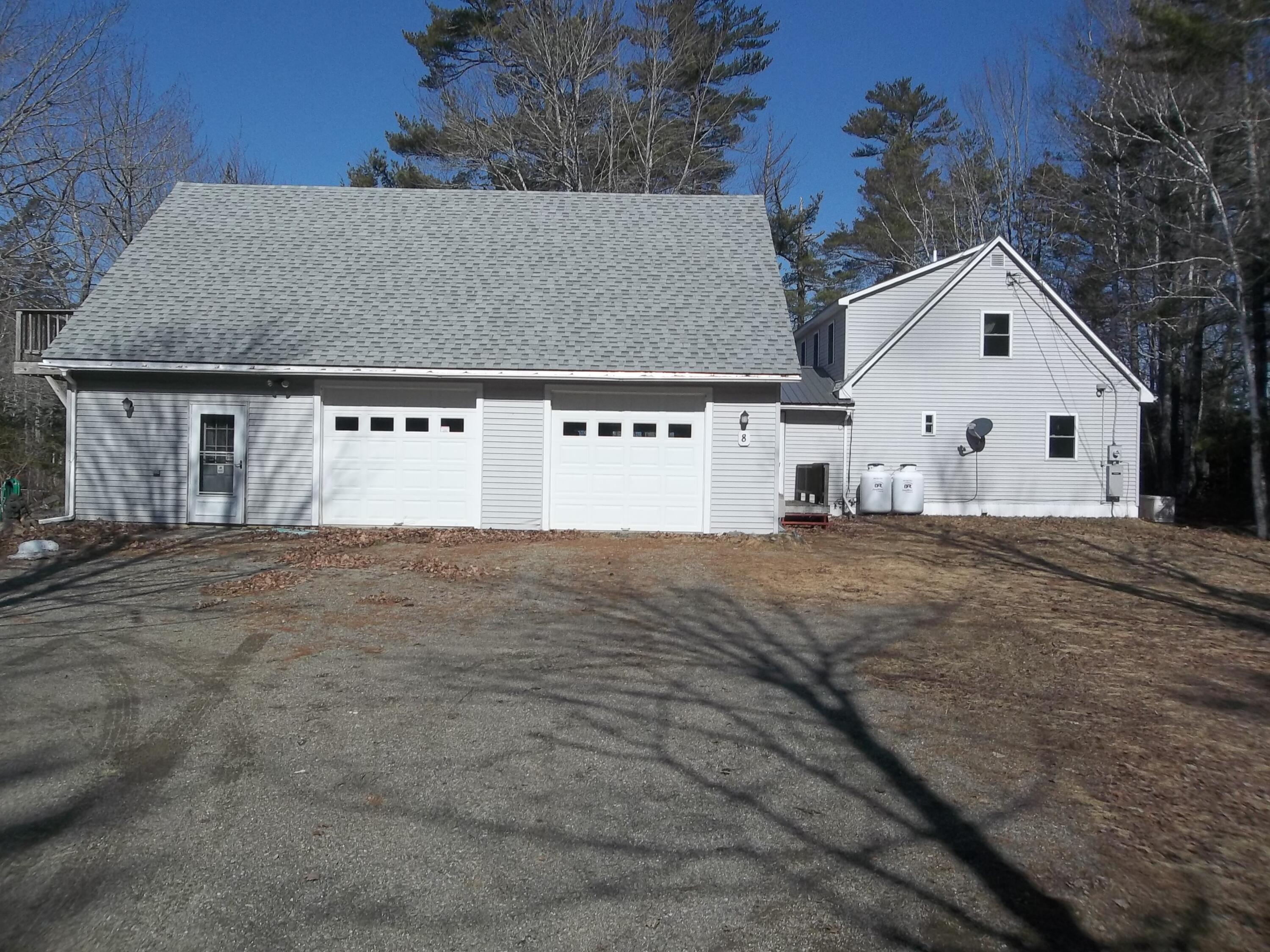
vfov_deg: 51.4
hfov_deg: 65.3
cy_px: 476
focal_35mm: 27
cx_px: 635
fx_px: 991
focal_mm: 4.9
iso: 80
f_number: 8.9
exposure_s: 1/320
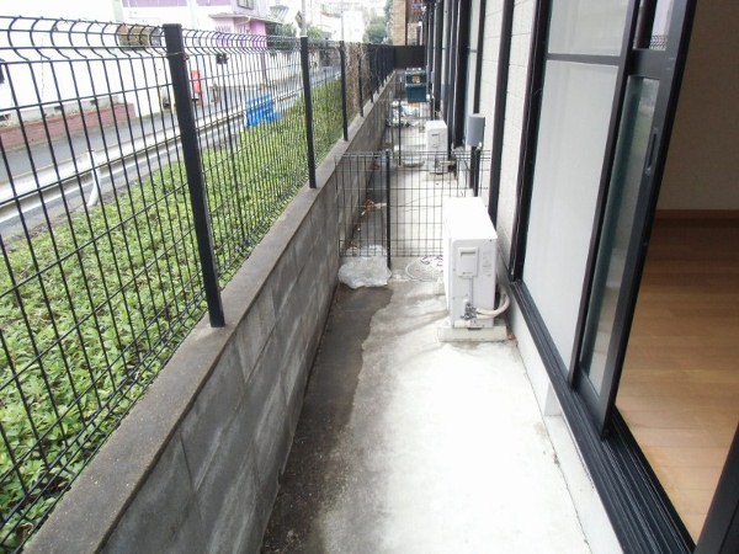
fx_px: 512
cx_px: 370
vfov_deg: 56.8
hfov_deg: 71.6
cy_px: 277
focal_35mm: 24
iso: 200
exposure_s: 1/80
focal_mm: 4.24
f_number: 3
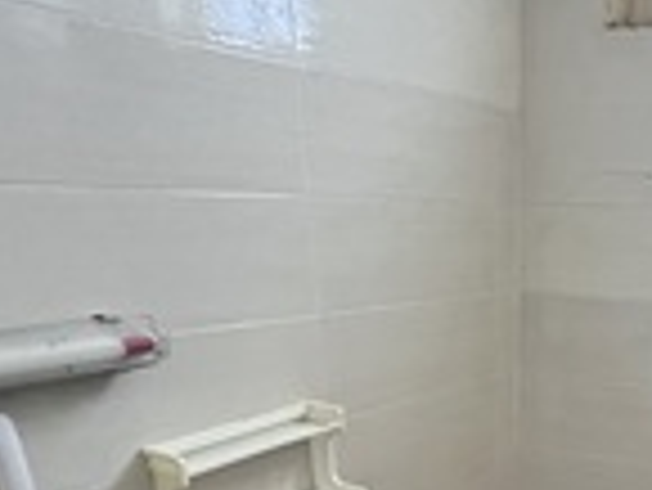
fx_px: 773
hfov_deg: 42.0
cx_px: 587
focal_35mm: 41
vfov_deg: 30.5
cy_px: 569
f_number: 1.8
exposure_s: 1/60
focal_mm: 1.57
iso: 1000
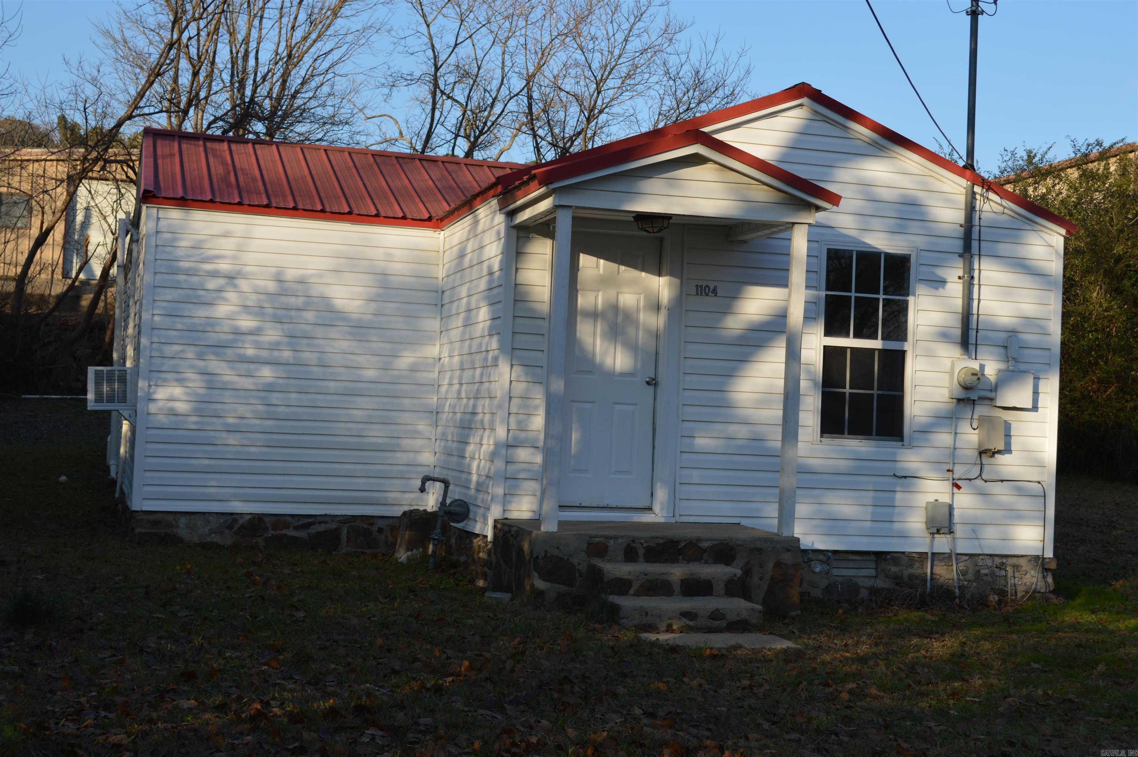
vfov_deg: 26.4
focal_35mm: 51
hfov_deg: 38.9
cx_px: 569
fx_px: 1611
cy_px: 378
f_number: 7.1
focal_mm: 34
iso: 100
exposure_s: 1/200
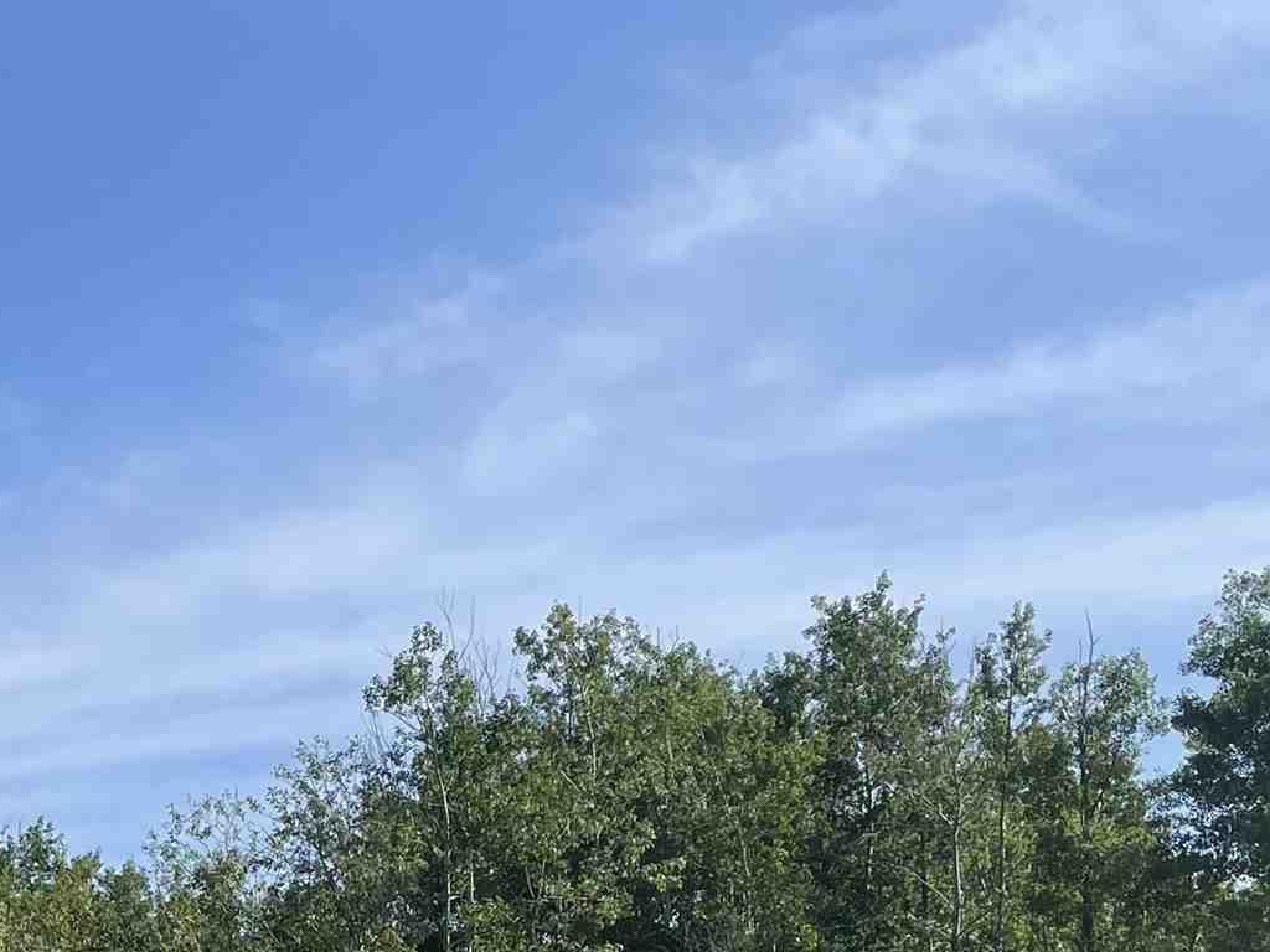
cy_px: 1309
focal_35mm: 78
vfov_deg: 17.5
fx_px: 2862
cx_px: -78
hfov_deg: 23.7
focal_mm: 4.2
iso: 32
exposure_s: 1/3300
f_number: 1.6
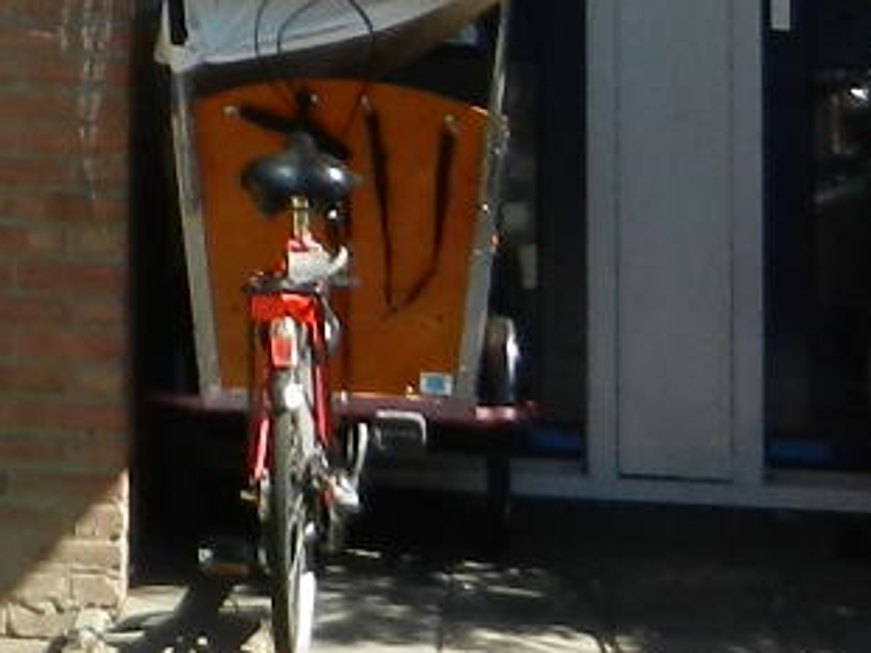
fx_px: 4804
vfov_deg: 7.4
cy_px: -788
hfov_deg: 10.1
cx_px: -364
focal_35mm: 191
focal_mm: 5.1
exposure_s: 1/640
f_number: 3.6
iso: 160
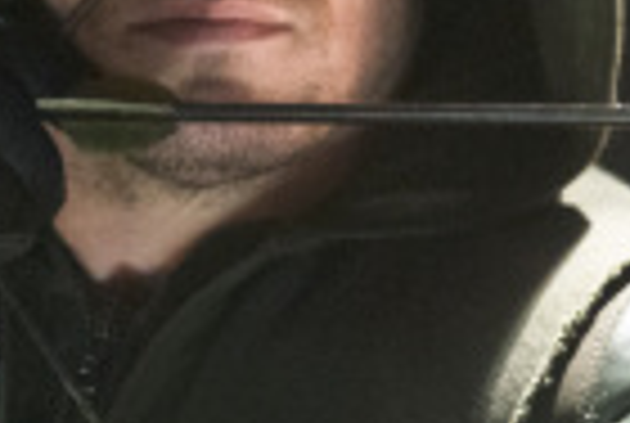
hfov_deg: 1.9
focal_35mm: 1084
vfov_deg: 1.3
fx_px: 19010
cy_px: 396
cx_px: 508
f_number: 2.8
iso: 3200
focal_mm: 190
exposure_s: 1/100
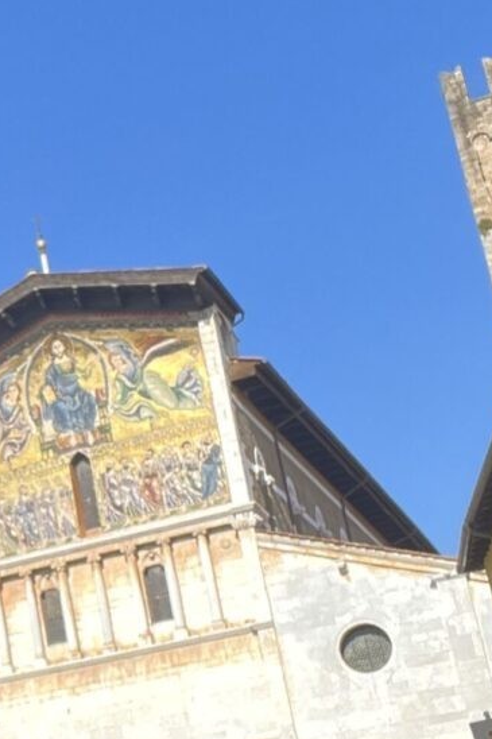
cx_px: -191
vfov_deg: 24.7
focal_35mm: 82
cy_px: 450
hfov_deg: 15.6
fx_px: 1682
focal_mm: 2.71
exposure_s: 1/280
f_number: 2.2
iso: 32
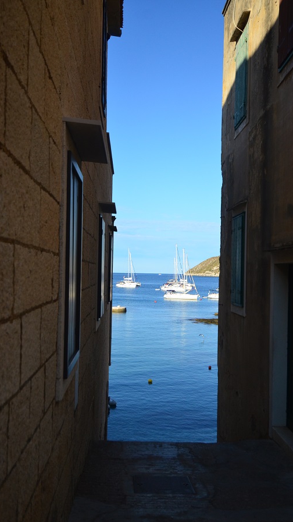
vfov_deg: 52.8
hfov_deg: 31.2
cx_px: 134
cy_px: 262
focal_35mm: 38
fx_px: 525
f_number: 4
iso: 640
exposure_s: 1/5000
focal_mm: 24
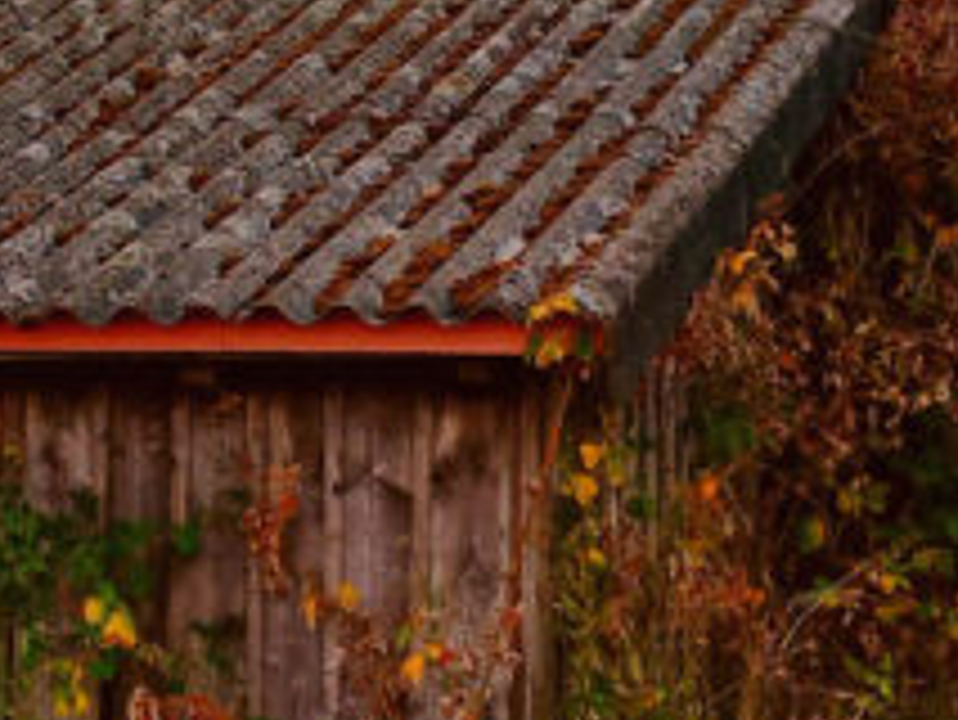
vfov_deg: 12.3
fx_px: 3323
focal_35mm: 120
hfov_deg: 16.3
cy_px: 212
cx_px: 243
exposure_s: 1/100
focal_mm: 4.7
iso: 64
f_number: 1.8
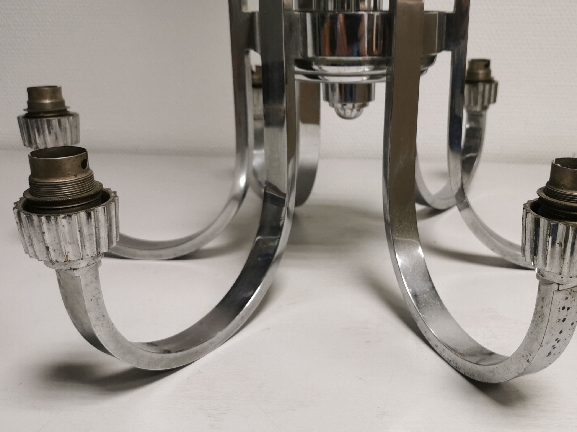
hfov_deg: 49.6
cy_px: 202
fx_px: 617
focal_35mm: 37
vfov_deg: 38.7
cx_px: 360
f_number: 1.8
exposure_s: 1/100
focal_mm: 5.58
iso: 200
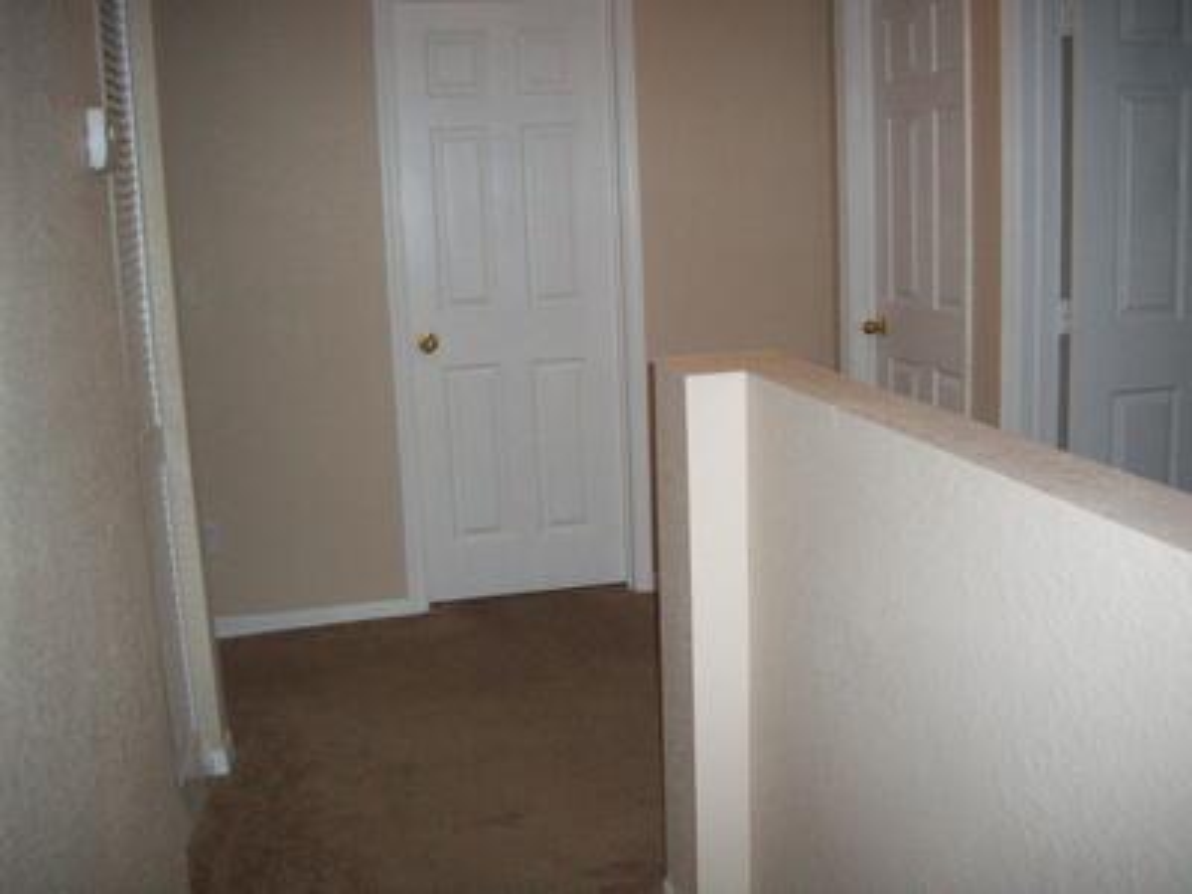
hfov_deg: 50.1
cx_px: 596
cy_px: 447
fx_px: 1274
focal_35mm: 37
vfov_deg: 38.7
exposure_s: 1/64
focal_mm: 6.2
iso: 200
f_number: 2.8
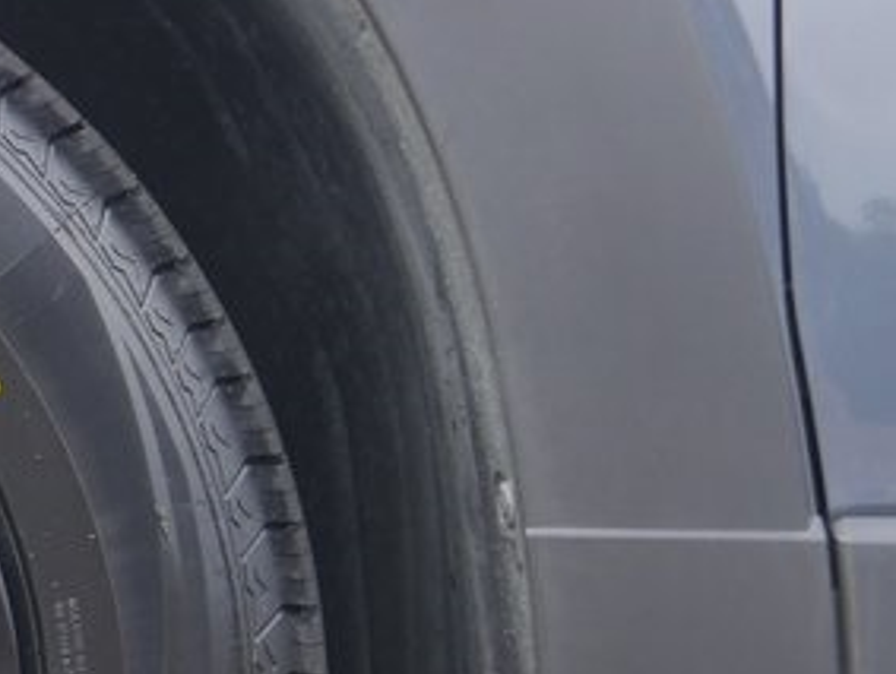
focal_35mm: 188
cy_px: 429
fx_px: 4872
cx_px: -640
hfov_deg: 10.0
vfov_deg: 7.9
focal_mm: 26
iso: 400
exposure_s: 1/125
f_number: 5.3
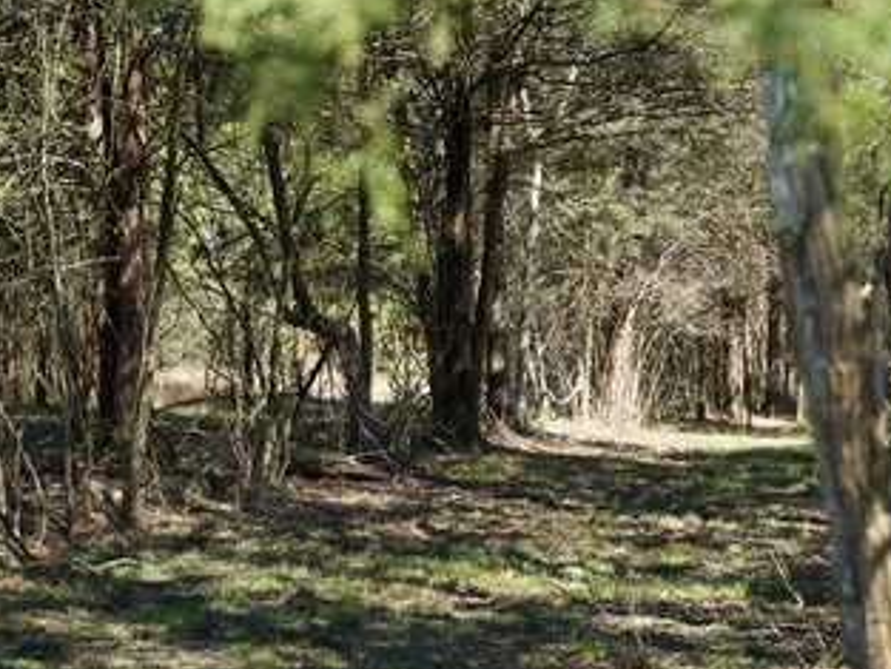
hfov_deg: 22.7
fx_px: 2214
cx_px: 547
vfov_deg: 17.2
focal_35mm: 86
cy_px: 320
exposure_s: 1/320
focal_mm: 70
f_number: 5.6
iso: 400
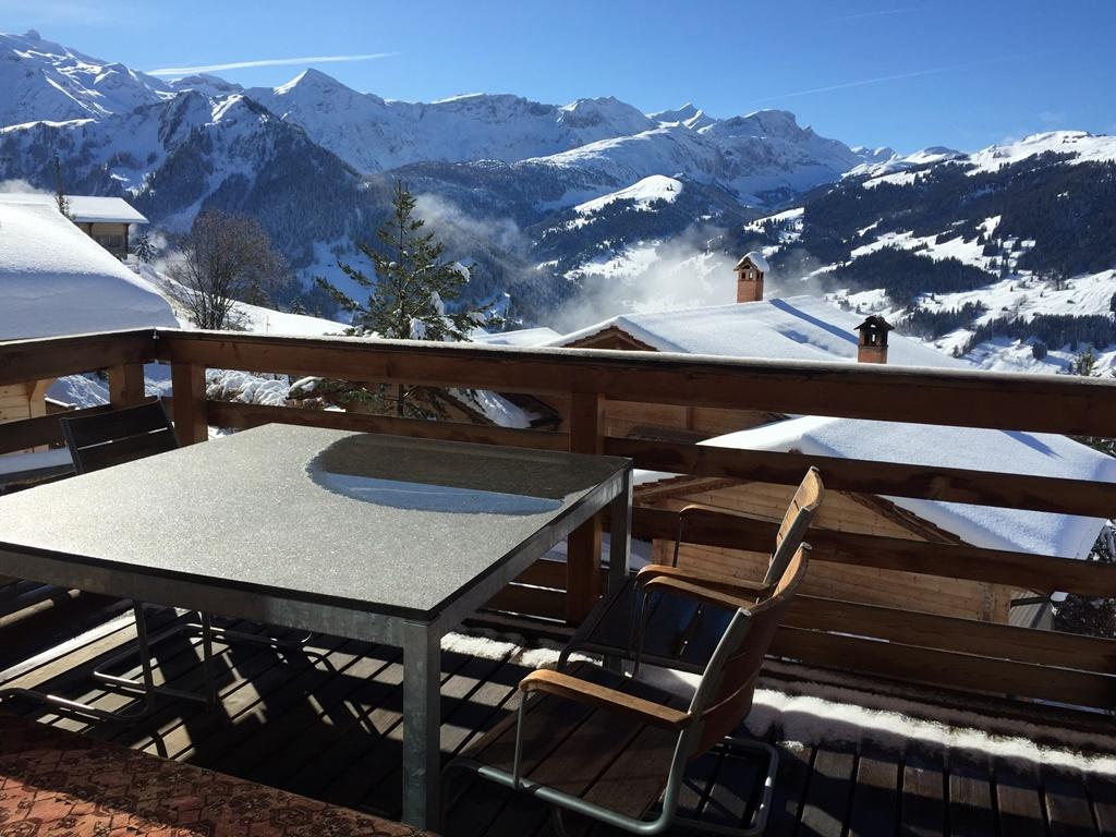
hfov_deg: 61.7
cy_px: 418
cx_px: 558
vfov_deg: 48.2
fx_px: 935
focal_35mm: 29
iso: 32
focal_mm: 4.15
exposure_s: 1/3300
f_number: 2.2
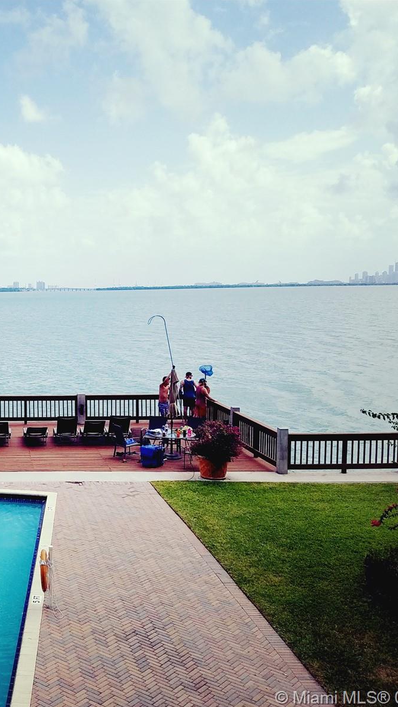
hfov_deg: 29.0
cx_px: -7
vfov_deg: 52.8
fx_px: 713
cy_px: 354
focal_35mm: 38
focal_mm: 4.2
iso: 50
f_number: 1.7
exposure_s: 1/4240
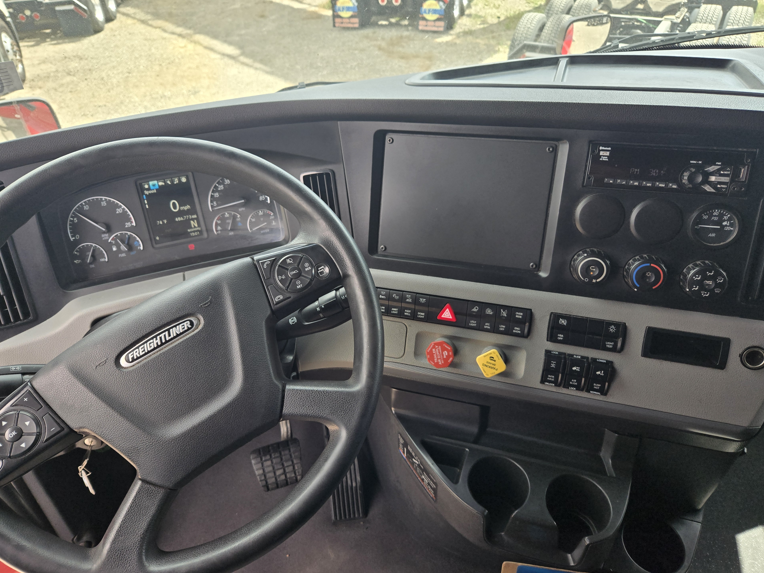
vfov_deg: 56.8
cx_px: 374
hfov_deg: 71.6
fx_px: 530
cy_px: 291
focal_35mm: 24
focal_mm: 5.4
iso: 25
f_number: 1.8
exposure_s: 1/180
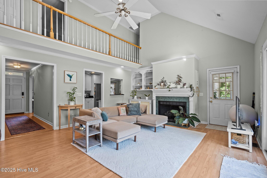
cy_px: 89
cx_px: 134
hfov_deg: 96.7
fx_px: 119
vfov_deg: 73.7
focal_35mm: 16
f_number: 4
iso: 500
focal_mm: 16
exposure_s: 1/13
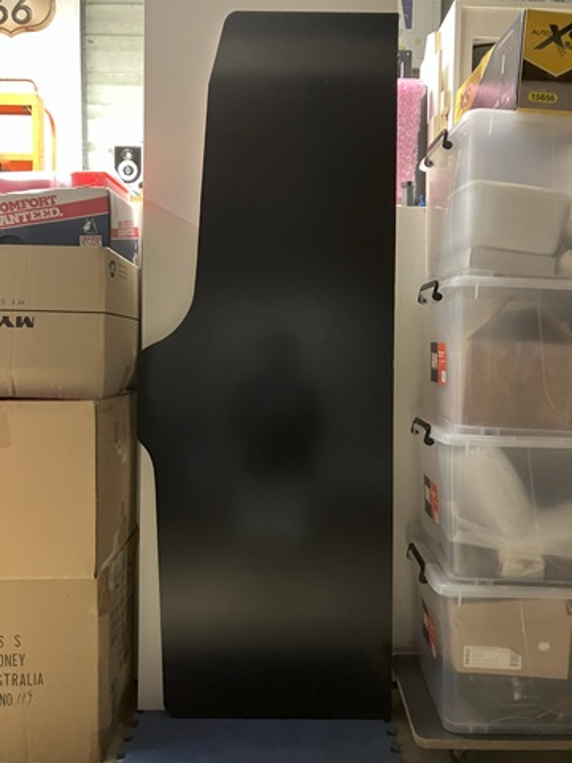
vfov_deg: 63.4
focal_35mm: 28
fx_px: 617
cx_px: 286
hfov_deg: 49.7
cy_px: 382
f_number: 1.8
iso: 640
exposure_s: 1/20
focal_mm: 3.99
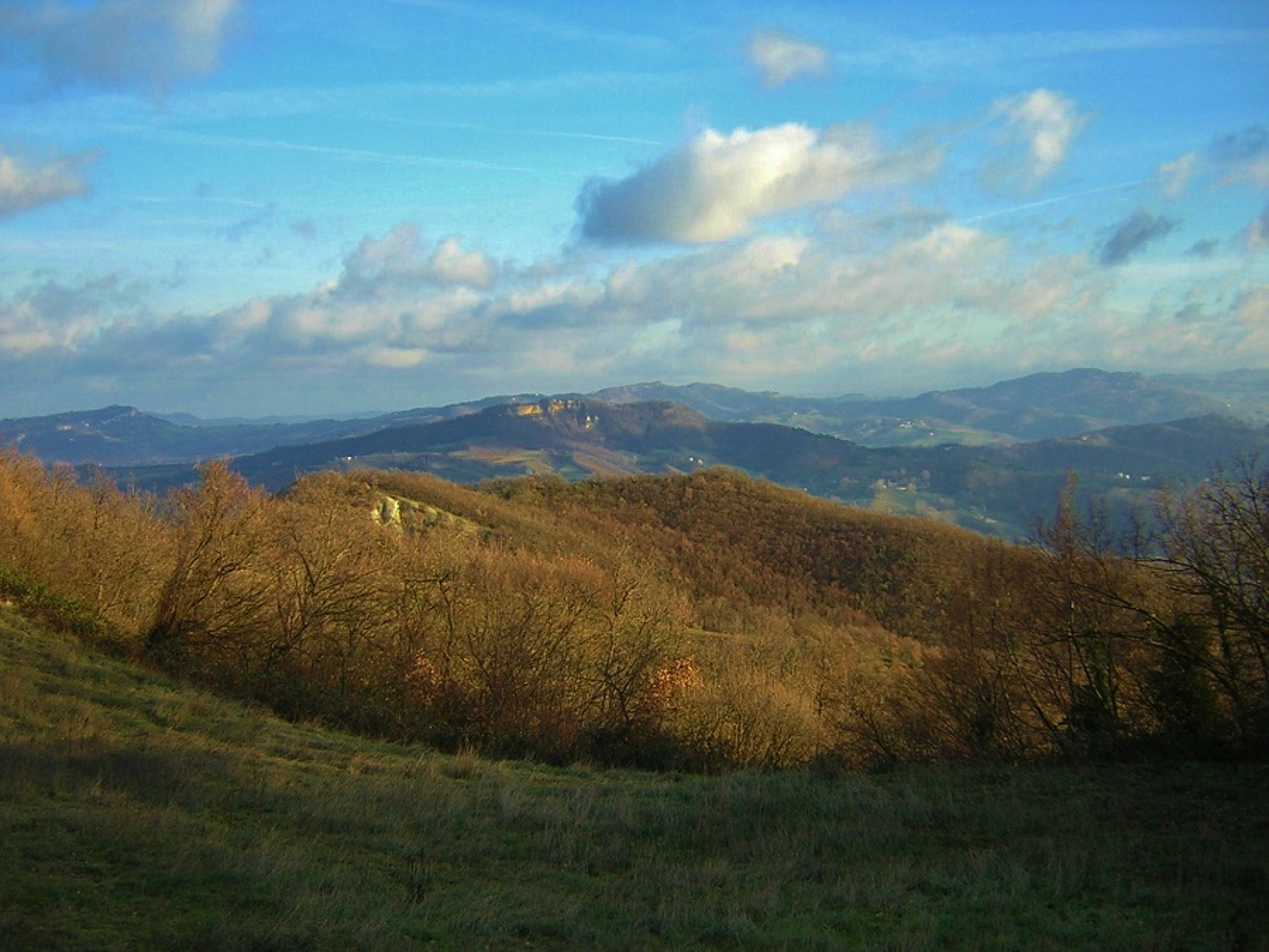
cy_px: 476
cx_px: 634
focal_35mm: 36
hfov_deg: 51.4
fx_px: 1320
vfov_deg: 39.7
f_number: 2.6
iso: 100
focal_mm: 4.7
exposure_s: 1/376
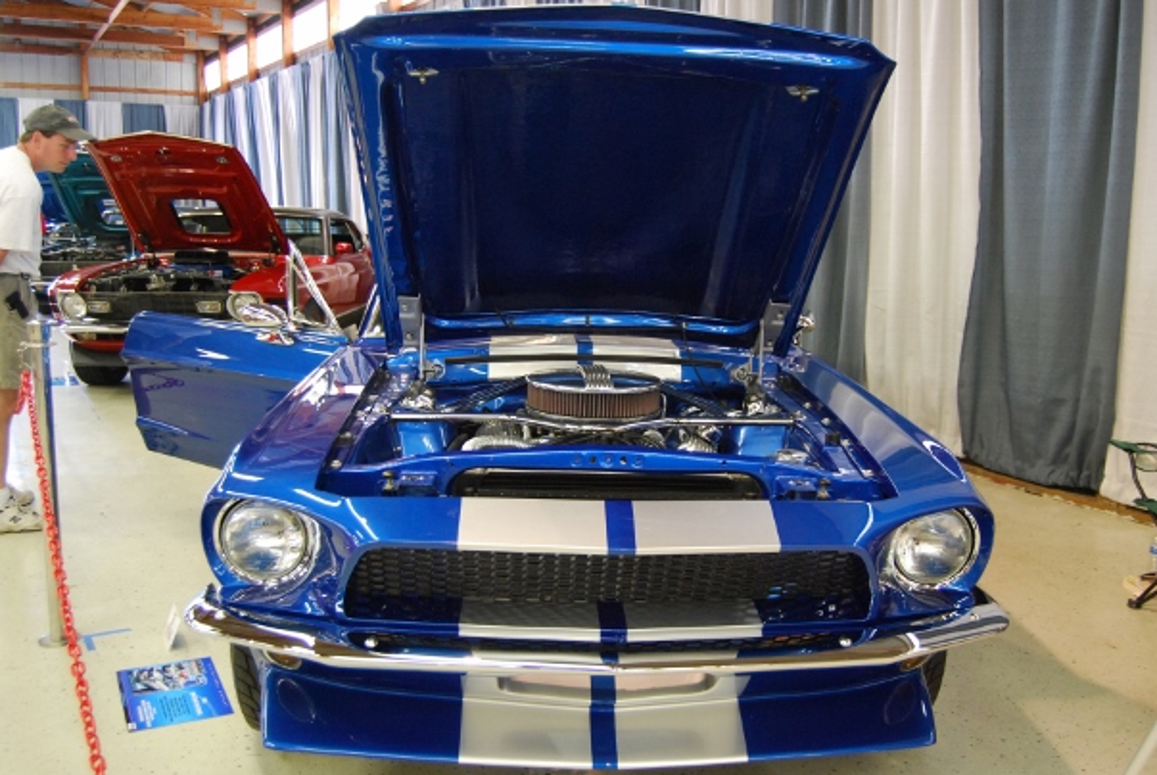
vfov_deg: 38.0
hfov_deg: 54.4
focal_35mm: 35
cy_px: 368
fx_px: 1126
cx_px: 595
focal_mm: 22
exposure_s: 1/30
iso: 800
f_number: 3.8
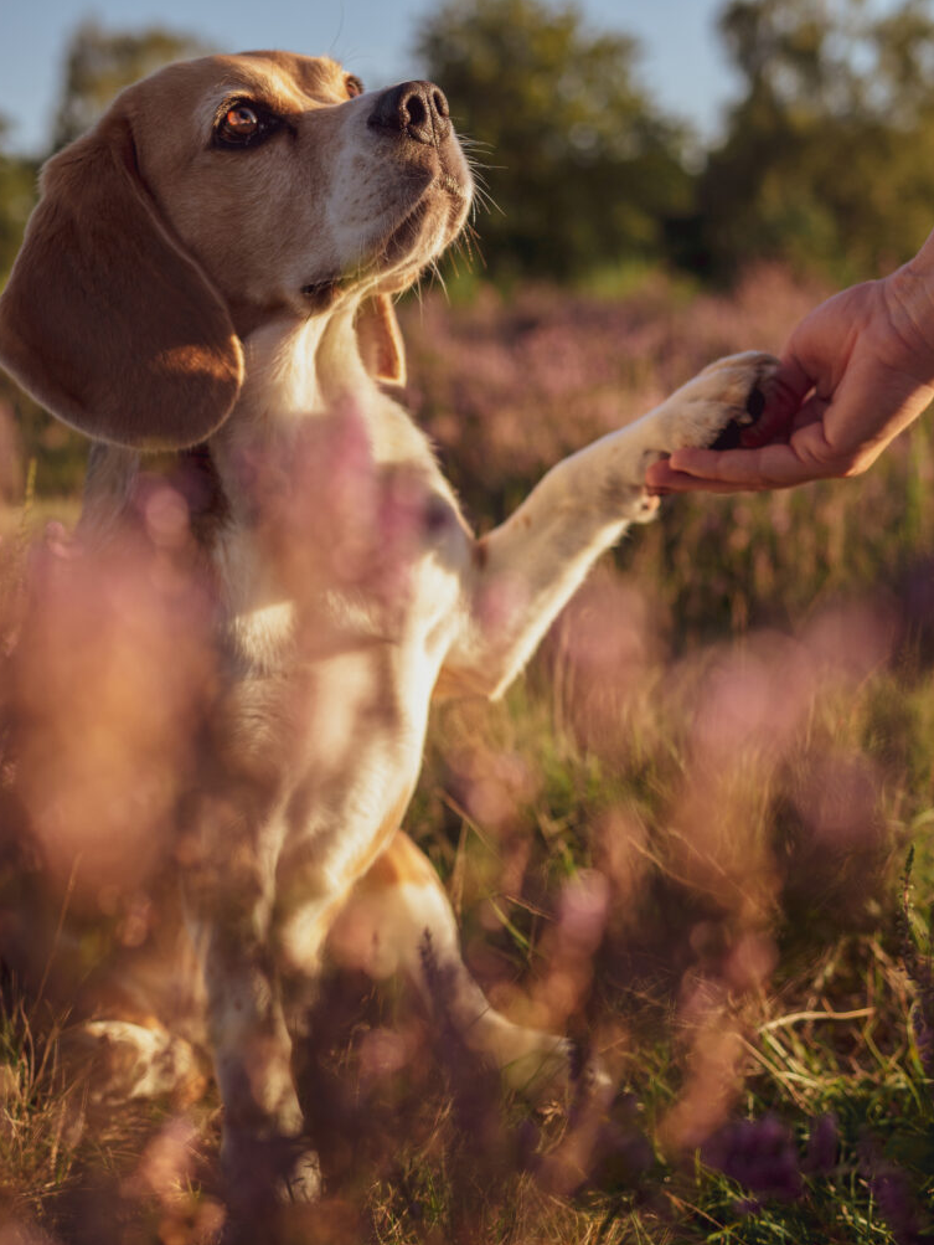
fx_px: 1834
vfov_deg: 37.5
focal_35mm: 51
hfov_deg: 28.6
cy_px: 621
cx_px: 459
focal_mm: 25
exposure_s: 1/2000
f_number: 2.2
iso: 250
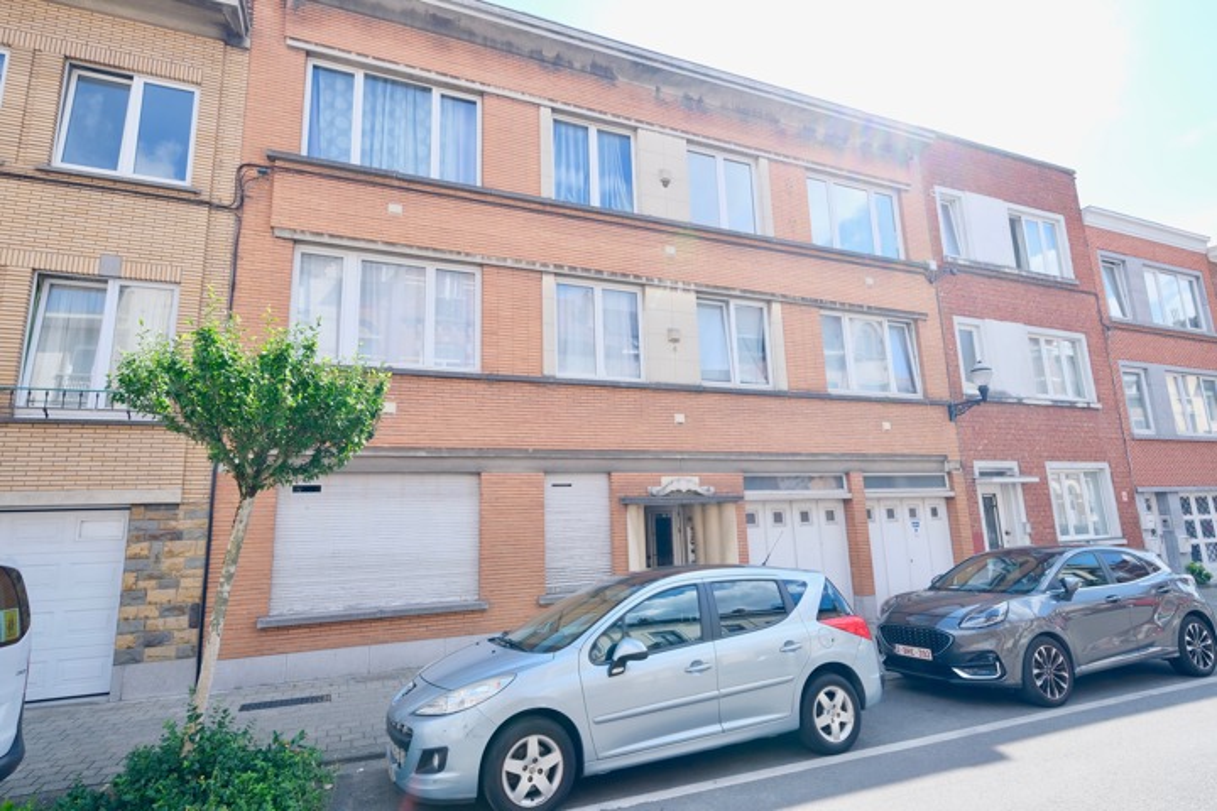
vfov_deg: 70.4
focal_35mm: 17
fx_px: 575
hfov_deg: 93.3
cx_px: 608
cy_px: 406
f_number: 6.4
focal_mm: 11.5
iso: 320
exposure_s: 1/200
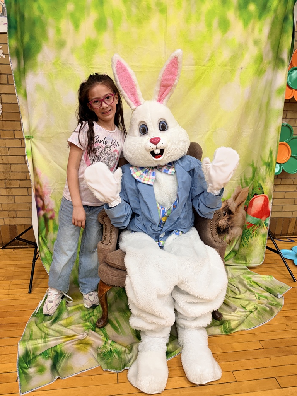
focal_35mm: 24
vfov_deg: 71.6
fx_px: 275
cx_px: 148
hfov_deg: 56.8
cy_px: 198
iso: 200
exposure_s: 1/120
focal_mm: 6.76
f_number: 1.78
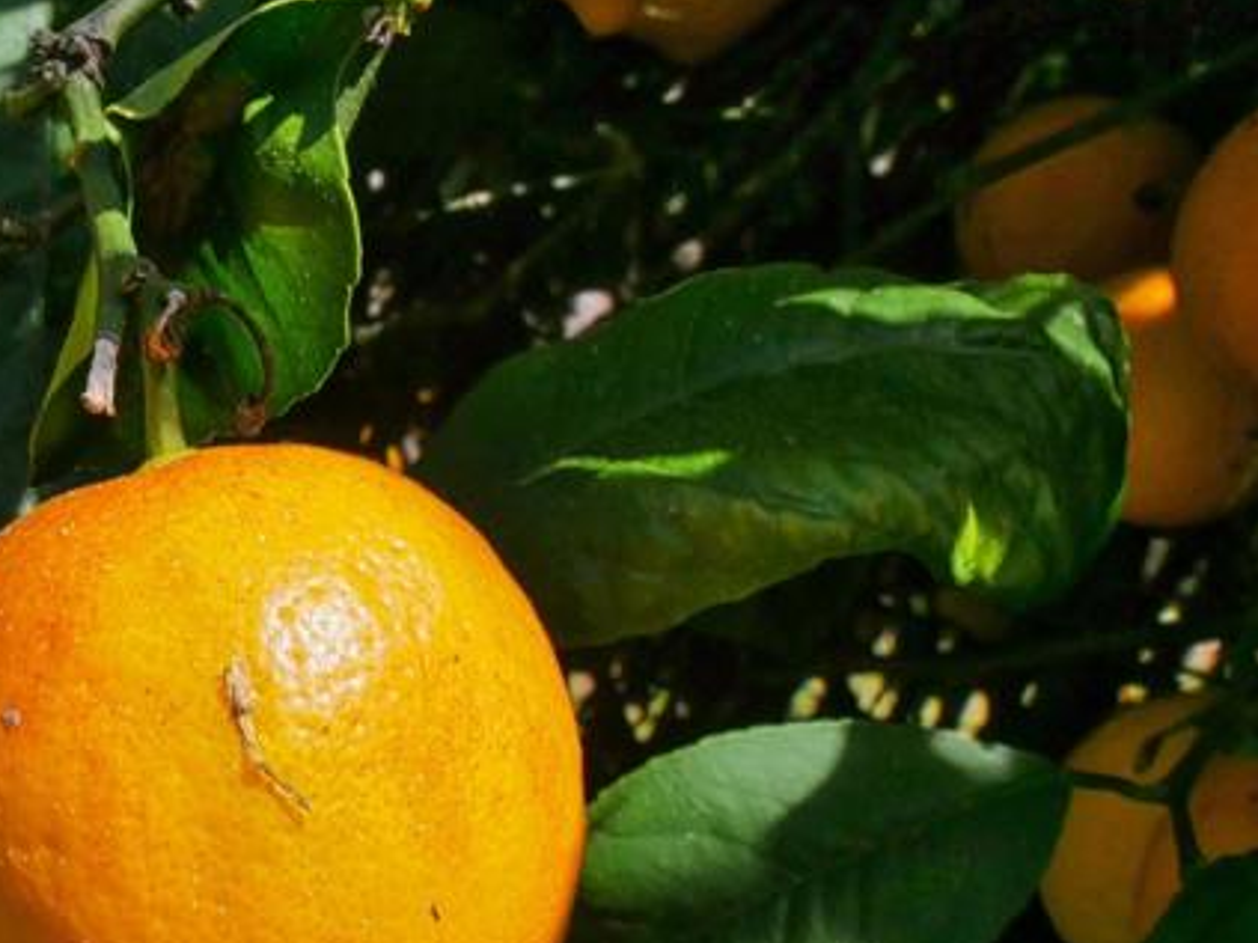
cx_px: -164
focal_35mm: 63
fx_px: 2289
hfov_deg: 27.8
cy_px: 821
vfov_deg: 22.8
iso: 100
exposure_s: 1/160
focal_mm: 13
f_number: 13
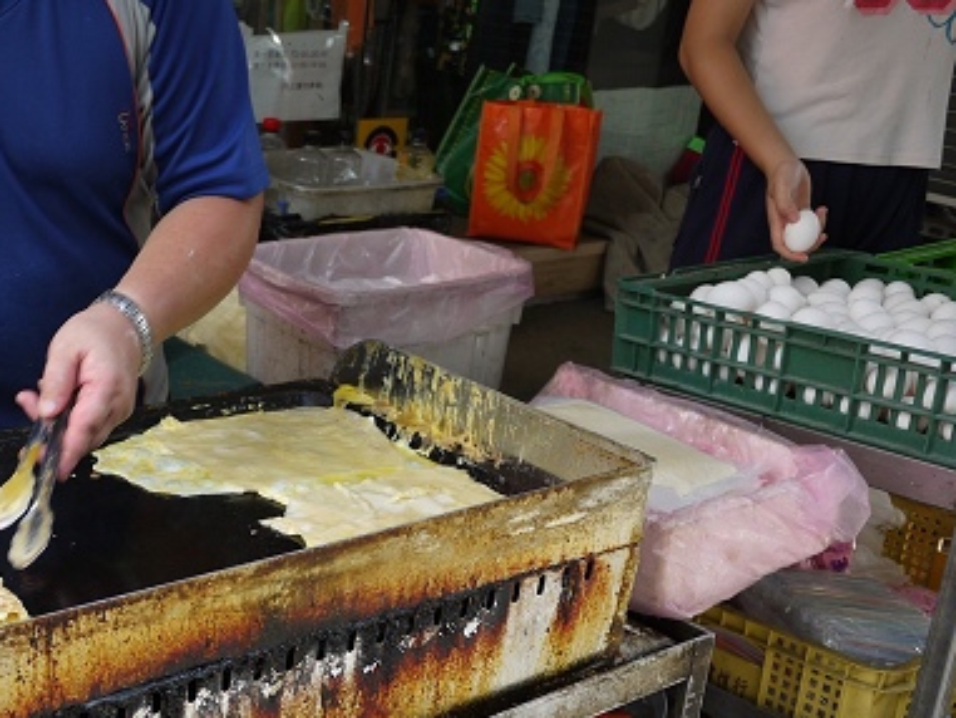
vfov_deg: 30.1
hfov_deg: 38.8
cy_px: 582
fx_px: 1298
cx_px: 188
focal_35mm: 47
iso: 100
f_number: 2.5
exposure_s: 1/200
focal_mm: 14
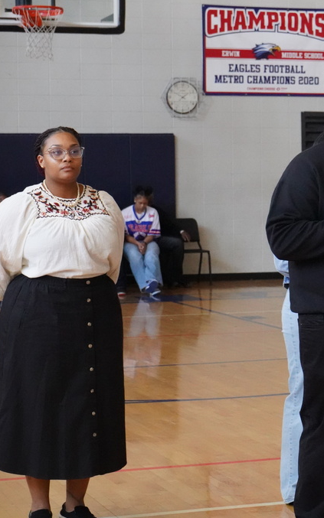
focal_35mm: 108
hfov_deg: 12.0
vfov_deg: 19.3
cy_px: 258
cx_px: 335
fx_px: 1526
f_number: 9
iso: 20000
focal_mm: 70
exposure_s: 1/80
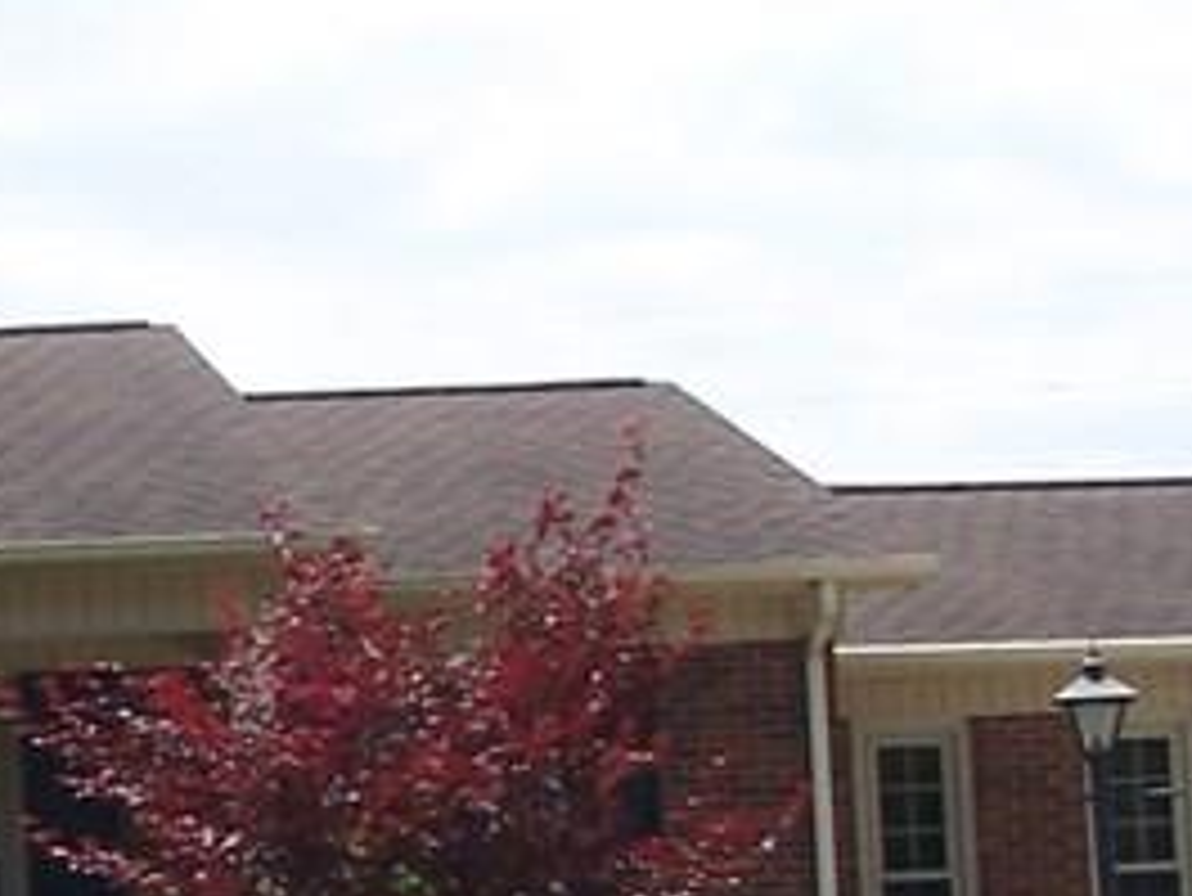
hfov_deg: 13.1
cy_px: 1022
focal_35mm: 147
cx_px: -175
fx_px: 5064
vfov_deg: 10.0
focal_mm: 6.3
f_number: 4
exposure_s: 1/750
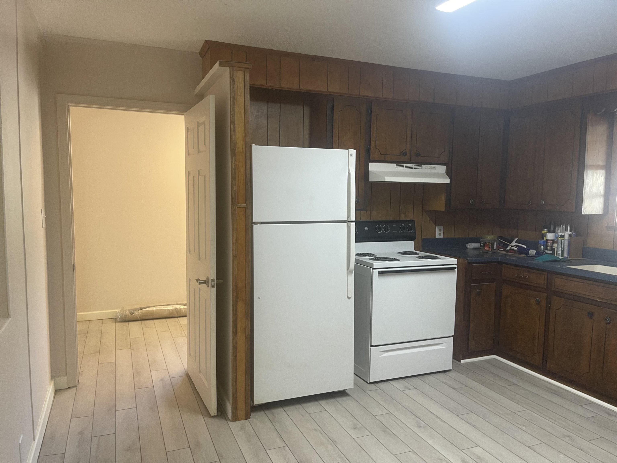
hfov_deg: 69.4
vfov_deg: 54.9
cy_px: 232
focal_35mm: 25
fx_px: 446
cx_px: 308
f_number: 1.6
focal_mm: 5.1
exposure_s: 1/60
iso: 80
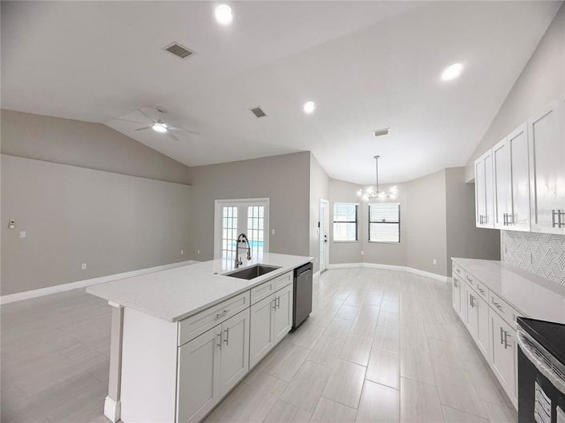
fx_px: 228
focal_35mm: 14
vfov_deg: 85.6
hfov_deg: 102.1
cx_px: 282
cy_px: 212
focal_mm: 2.22
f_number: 2.2
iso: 100
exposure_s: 1/120
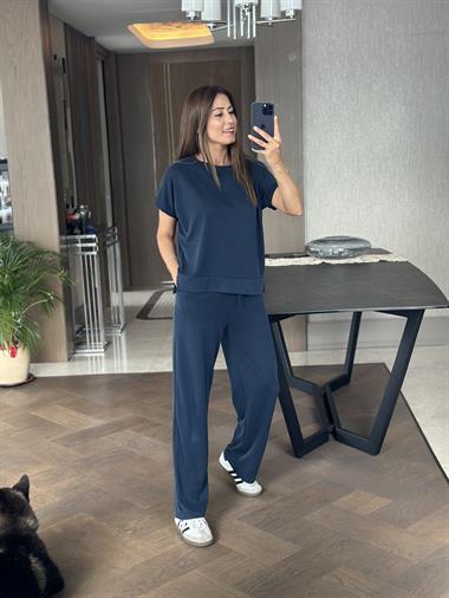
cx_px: 224
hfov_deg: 30.3
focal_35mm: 48
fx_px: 829
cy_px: 299
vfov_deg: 39.6
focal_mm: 6.86
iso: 320
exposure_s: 1/60
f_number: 1.78
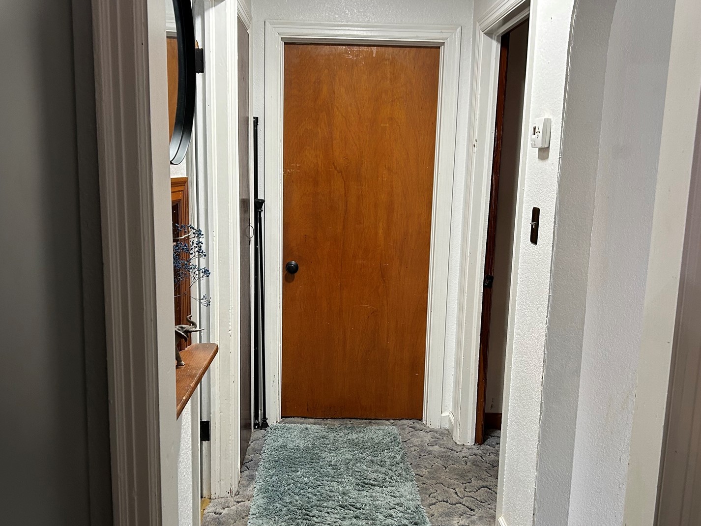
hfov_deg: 52.6
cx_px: 346
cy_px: 289
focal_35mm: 35
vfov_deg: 40.7
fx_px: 709
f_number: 1.5
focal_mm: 5.7
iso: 160
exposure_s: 1/60
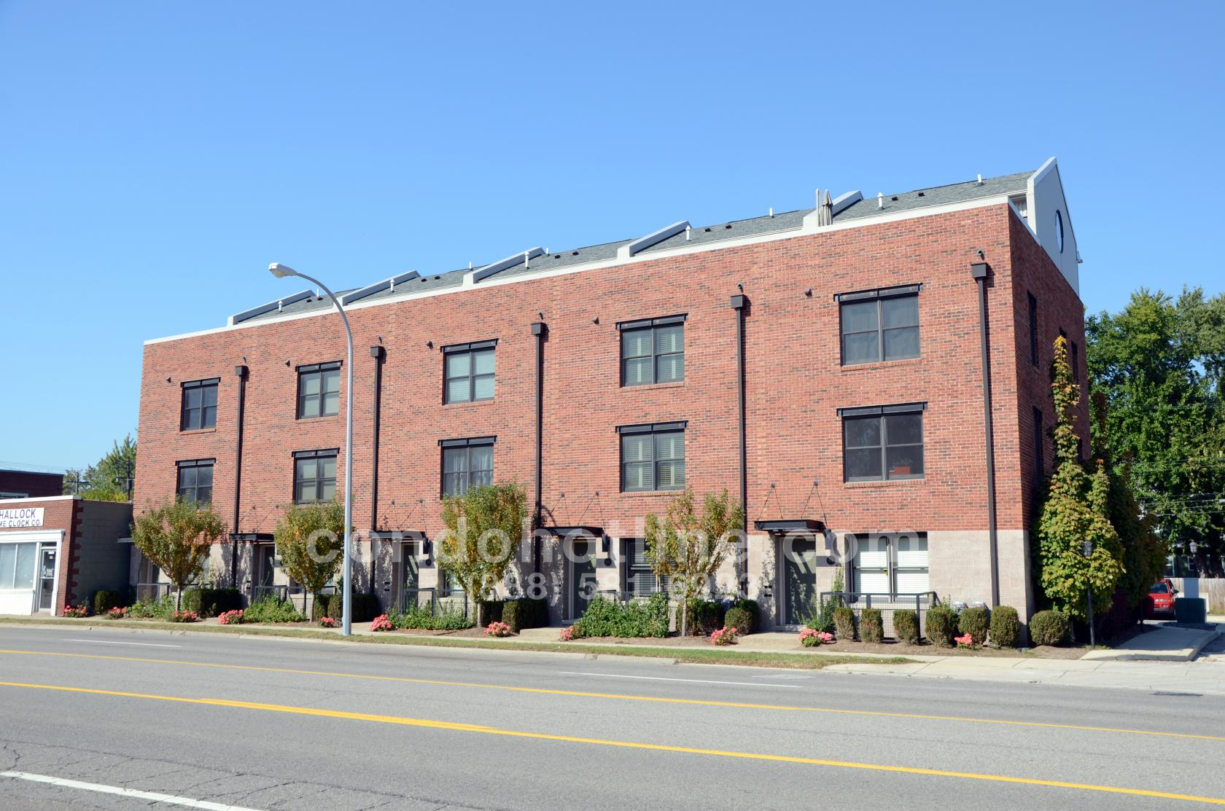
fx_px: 1121
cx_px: 612
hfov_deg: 57.3
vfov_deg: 39.8
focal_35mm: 33
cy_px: 406
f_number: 9
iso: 200
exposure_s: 1/320
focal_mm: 22
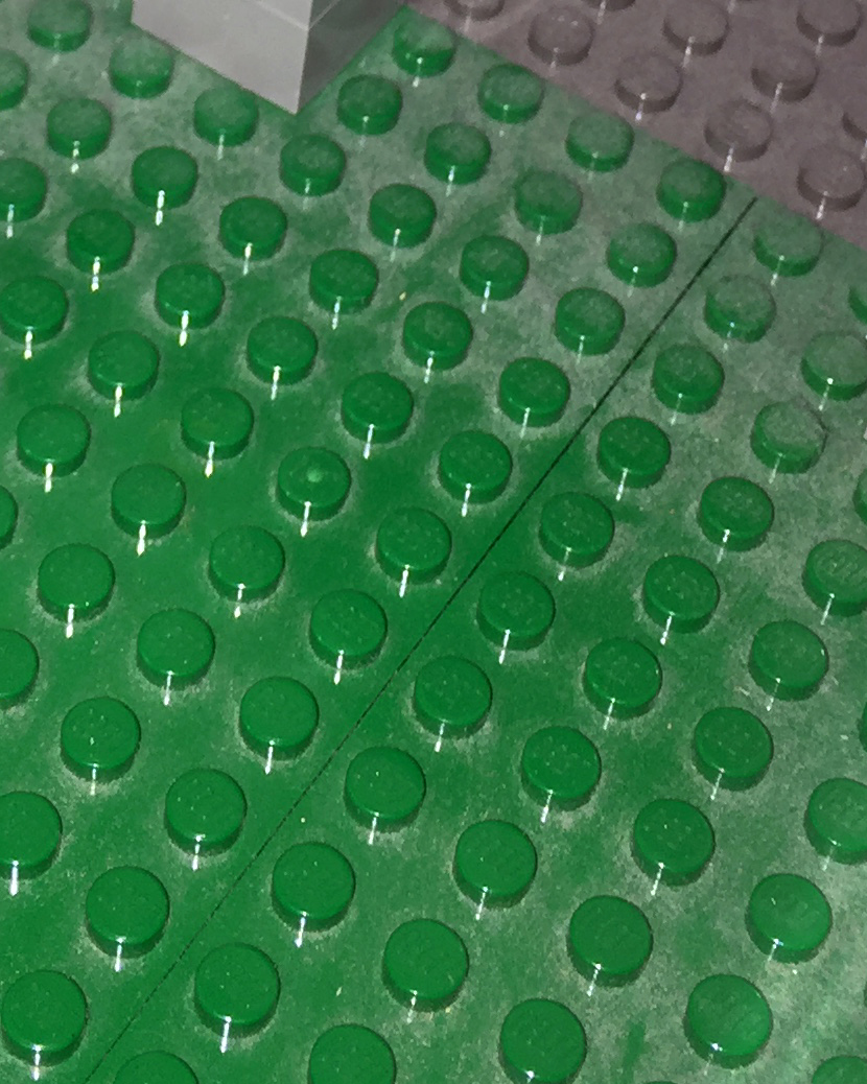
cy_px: -251
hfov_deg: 17.2
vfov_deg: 20.0
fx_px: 2855
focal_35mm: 89
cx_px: 234
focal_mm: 4.15
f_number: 2.2
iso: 32
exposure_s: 1/65
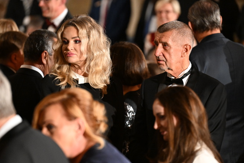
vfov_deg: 6.5
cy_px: 79
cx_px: 116
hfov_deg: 9.8
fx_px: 1430
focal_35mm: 211
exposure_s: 1/200
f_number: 3.5
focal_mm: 200
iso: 8000
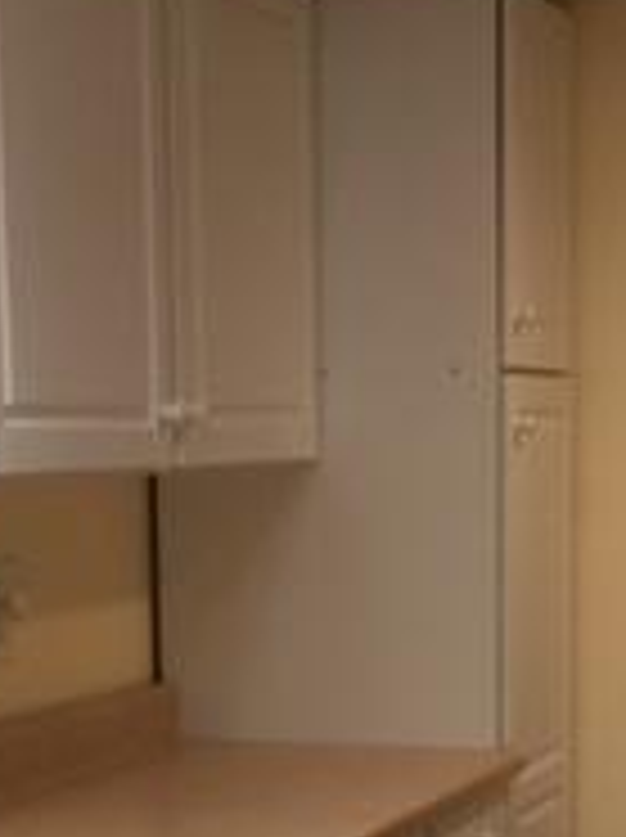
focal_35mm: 100
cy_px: 873
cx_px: 437
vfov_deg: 19.0
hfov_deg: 14.7
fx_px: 2417
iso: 32
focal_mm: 4.15
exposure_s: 1/30
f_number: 2.2
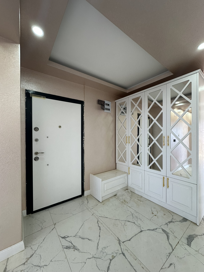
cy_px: 136
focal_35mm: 14
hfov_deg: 85.7
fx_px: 110
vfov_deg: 102.1
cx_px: 102
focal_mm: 2.22
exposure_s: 1/100
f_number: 2.2
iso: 125
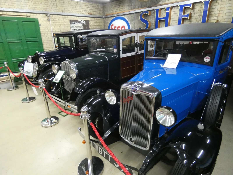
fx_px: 135
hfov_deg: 81.7
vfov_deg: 66.0
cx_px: 116
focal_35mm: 20
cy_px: 88
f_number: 2.8
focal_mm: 3.6
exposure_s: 1/60
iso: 1000
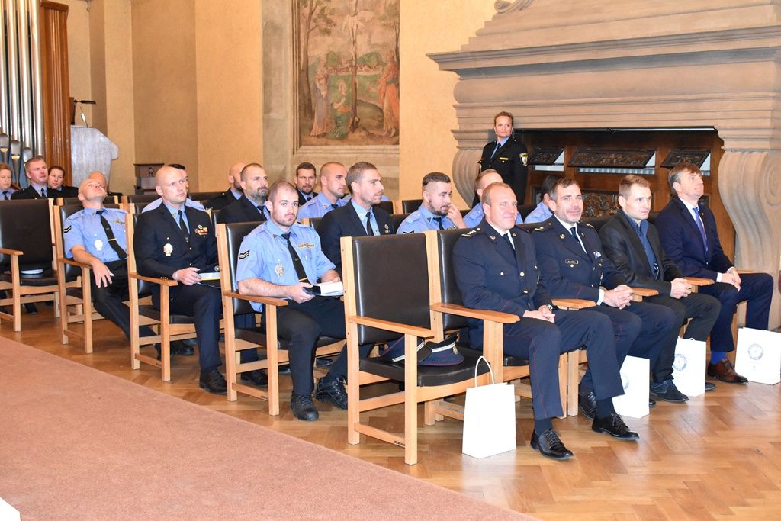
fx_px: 976
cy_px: 260
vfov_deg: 29.9
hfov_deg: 43.6
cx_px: 390
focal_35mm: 45
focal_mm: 30
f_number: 6.3
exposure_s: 1/60
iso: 4500
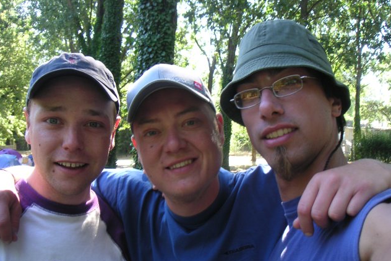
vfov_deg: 33.4
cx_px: 194
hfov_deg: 48.4
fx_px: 435
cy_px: 144
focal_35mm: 40
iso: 50
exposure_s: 1/45
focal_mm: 6
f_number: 2.8
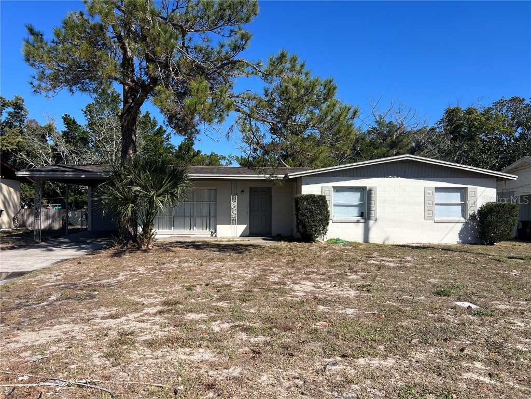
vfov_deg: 53.1
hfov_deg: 67.3
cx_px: 266
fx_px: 399
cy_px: 200
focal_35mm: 26
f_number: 1.5
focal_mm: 5.7
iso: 50
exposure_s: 1/4115
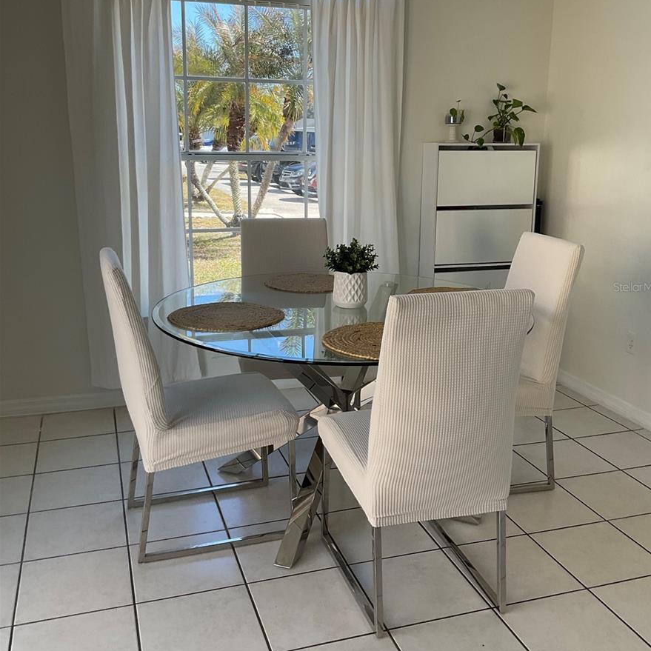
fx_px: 745
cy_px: 287
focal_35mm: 35
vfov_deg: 47.1
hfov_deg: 47.2
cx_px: 333
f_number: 1.8
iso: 16
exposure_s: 1/249
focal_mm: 3
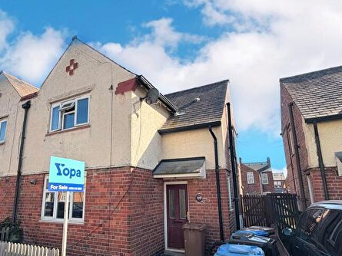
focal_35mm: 22
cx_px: 152
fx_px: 217
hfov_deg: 76.1
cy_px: 150
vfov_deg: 60.7
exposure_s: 1/770
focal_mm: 2.22
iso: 32
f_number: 2.2
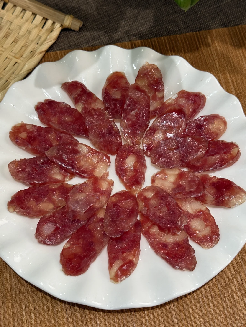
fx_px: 455
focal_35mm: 48
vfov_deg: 39.7
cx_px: 123
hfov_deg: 30.3
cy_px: 164
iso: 100
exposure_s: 1/50
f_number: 1.78
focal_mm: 6.76
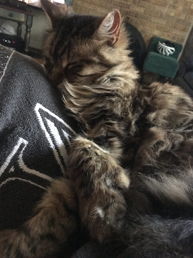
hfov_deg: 48.2
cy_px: 129
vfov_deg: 61.7
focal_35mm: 29
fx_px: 216
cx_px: 96
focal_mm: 4.15
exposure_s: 1/15
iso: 800
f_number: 2.2
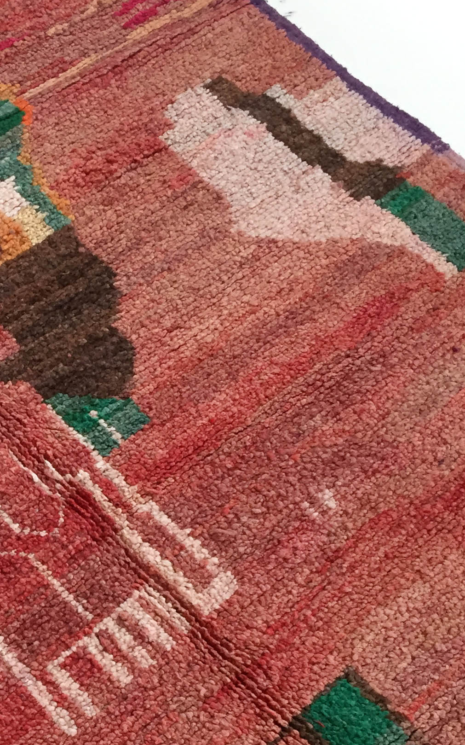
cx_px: -44
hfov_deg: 20.0
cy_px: 622
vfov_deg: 31.9
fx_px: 1257
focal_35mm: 62
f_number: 2.2
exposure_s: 1/33
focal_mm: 4.15
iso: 125
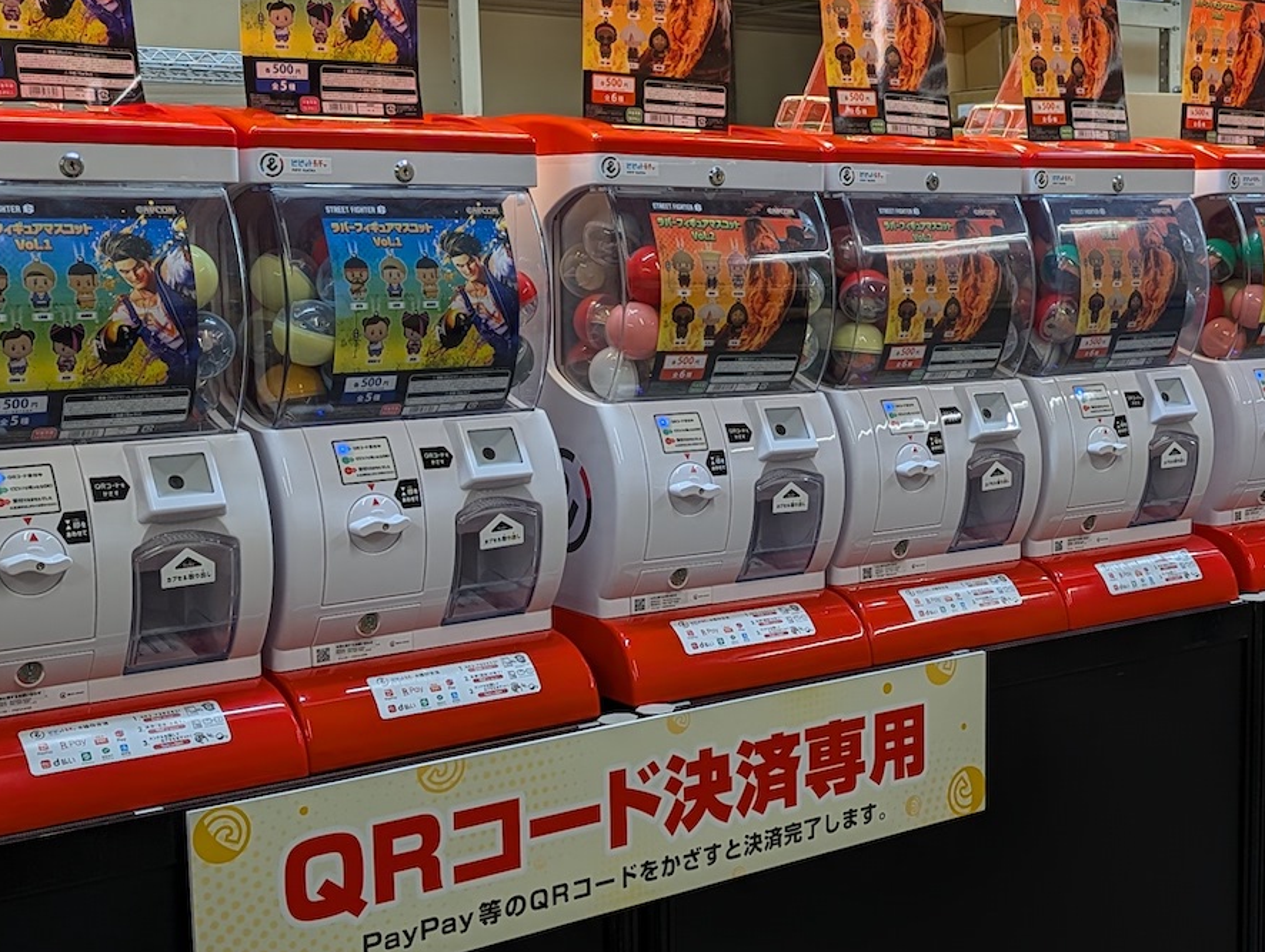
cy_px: 487
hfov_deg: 36.2
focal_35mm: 52
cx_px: 884
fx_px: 1903
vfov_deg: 28.1
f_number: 1.68
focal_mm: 6.9
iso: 19
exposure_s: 1/337
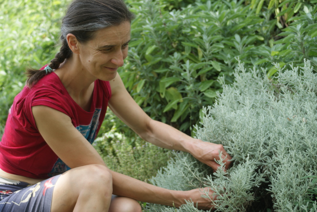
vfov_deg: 13.1
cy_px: 106
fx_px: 926
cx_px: 158
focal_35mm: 105
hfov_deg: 19.4
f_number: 4.5
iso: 100
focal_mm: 70
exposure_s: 1/125
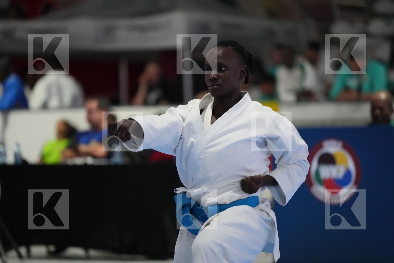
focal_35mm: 200
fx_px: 2189
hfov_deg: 10.3
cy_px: 132
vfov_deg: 6.9
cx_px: 197
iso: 8000
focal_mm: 200
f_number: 2.8
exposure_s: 1/500
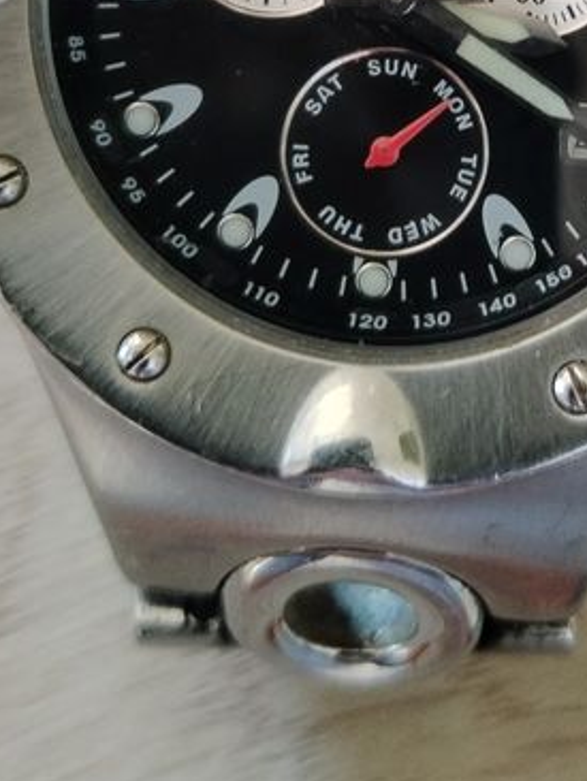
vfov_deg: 25.6
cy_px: -51
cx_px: 544
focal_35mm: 71
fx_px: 1603
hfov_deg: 20.3
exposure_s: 1/33.3
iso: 459
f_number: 1.8
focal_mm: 4.25
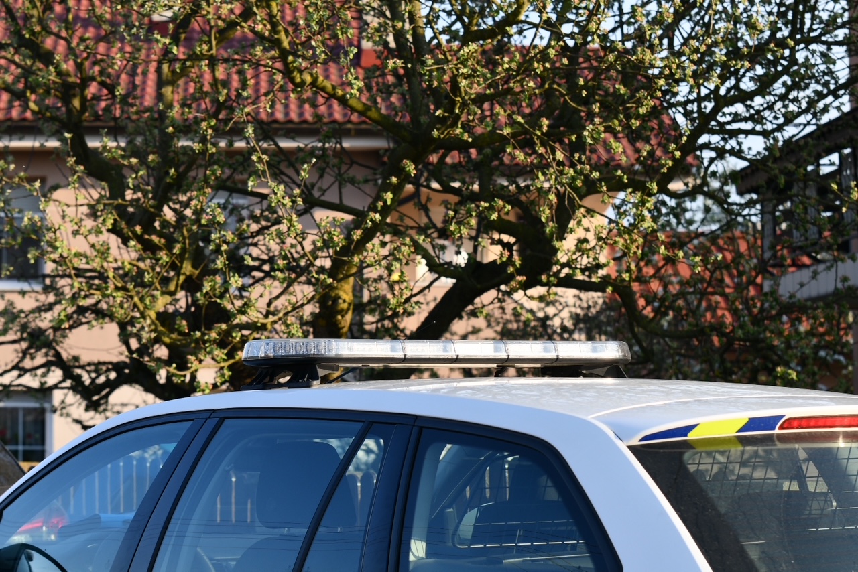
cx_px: 429
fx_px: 2503
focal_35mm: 105
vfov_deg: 13.0
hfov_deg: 19.5
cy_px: 286
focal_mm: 70
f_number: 5.6
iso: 220
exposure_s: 1/500
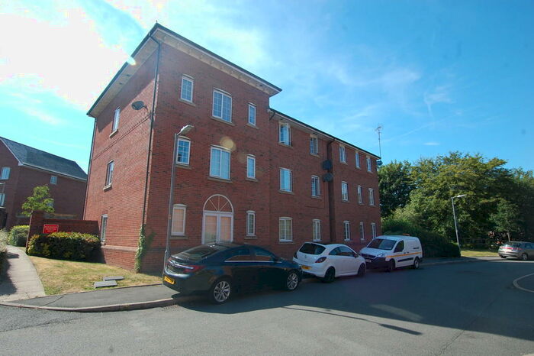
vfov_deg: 67.3
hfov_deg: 90.0
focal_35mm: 18
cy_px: 178
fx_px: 267
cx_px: 267
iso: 400
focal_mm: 12
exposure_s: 1/320
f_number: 9
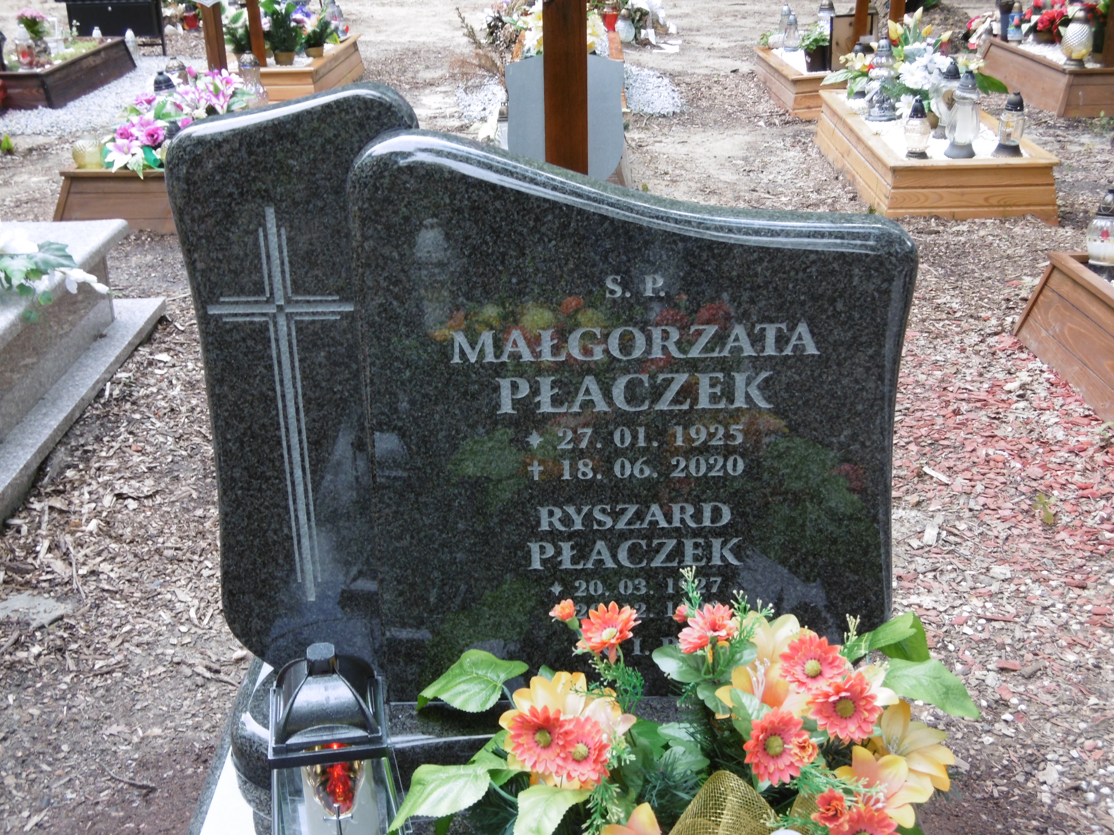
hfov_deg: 43.9
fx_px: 1384
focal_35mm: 43
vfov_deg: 33.6
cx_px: 557
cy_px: 418
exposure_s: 1/60
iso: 100
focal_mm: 7.7
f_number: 3.8
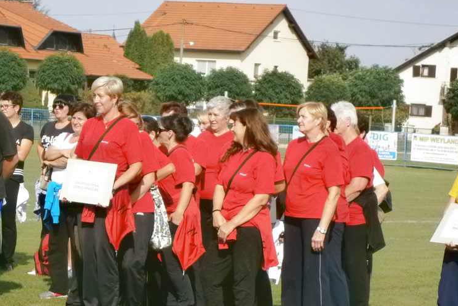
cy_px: 182
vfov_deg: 7.3
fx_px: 2380
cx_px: 197
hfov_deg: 11.0
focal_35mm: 187
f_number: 6.5
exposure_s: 1/400
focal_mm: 23.5
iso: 80
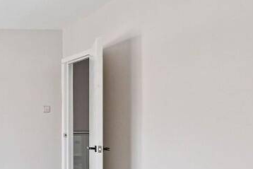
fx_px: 281
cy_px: 127
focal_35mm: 40
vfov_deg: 32.8
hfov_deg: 36.1
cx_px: -59
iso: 2200
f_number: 7.1
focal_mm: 14
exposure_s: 1/125
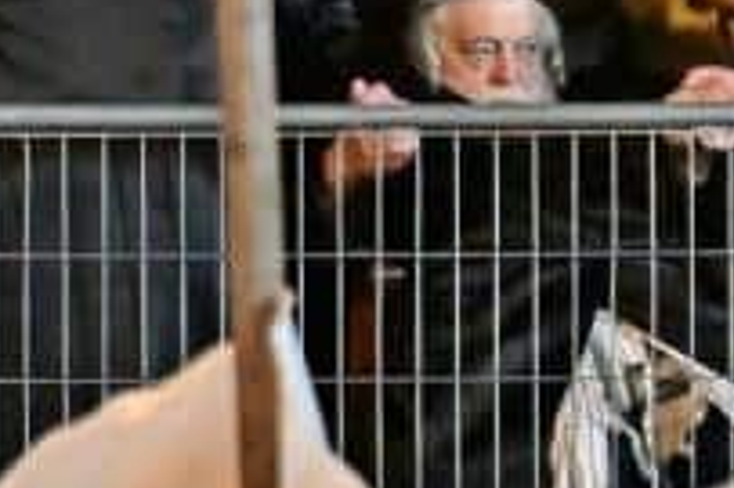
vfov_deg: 0.9
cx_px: 564
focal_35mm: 1517
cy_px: -117
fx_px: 30904
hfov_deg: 1.4
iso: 2500
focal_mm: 200
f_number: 2.8
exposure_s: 1/160
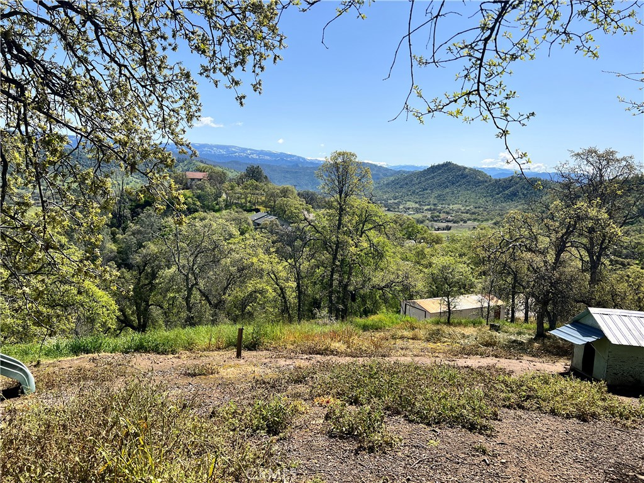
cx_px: 322
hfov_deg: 67.3
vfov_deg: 53.1
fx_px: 484
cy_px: 242
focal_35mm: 26
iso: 50
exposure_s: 1/4630
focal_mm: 5.7
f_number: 1.5
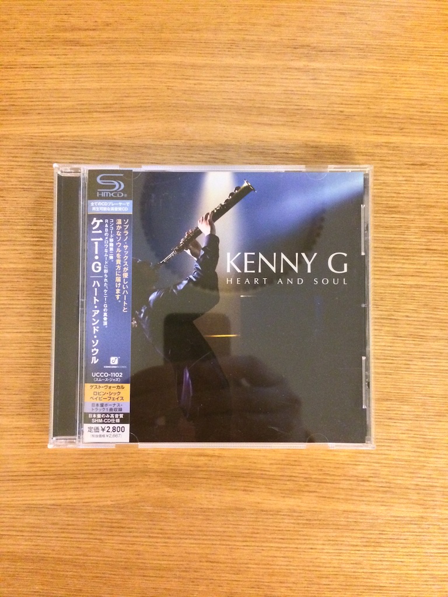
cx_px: 224
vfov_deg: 60.0
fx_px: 518
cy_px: 298
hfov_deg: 46.8
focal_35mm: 30
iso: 1000
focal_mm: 4.12
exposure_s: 1/17
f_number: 2.2
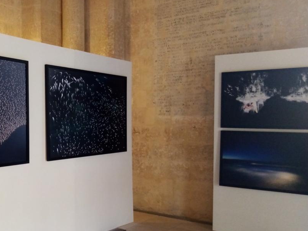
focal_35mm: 39
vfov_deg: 36.8
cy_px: 131
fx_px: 347
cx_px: 88
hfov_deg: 46.6
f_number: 1.8
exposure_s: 1/25
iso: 359
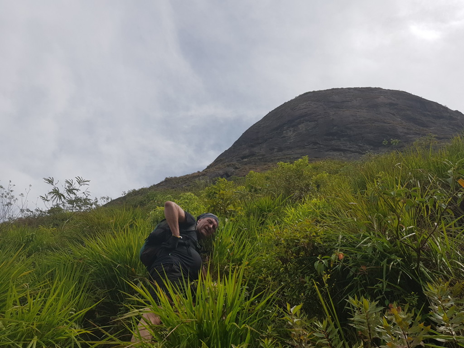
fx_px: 349
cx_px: 232
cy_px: 174
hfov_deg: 67.3
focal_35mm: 26
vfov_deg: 53.1
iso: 40
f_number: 1.7
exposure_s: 1/4224
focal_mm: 4.2
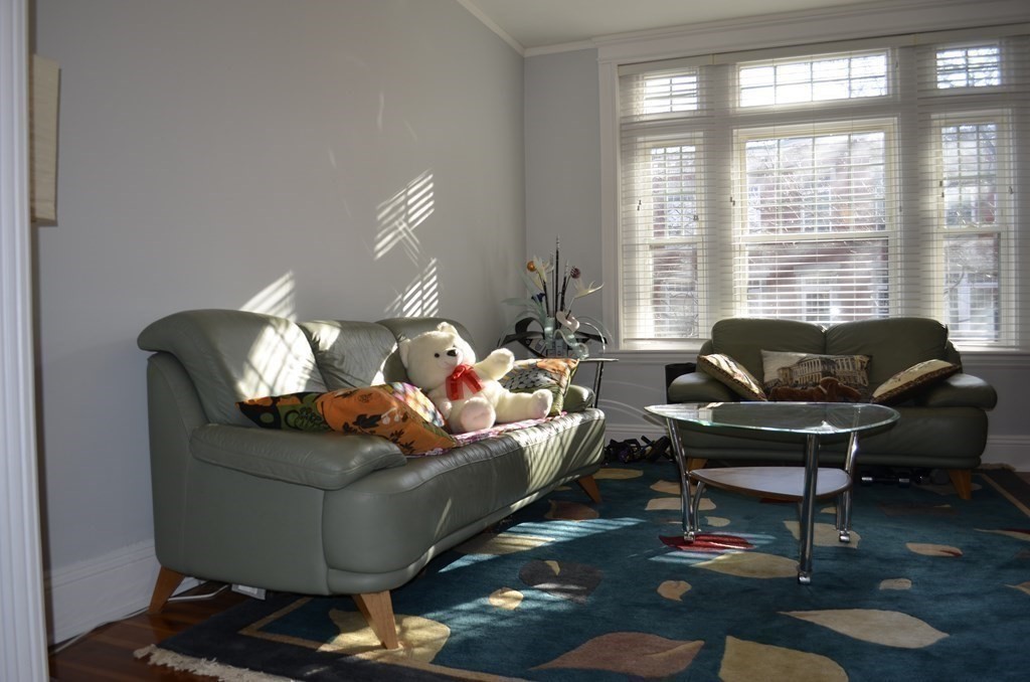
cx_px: 515
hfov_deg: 67.5
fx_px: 771
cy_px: 341
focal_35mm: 27
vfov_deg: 47.7
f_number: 3.5
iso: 200
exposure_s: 1/160
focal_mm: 18
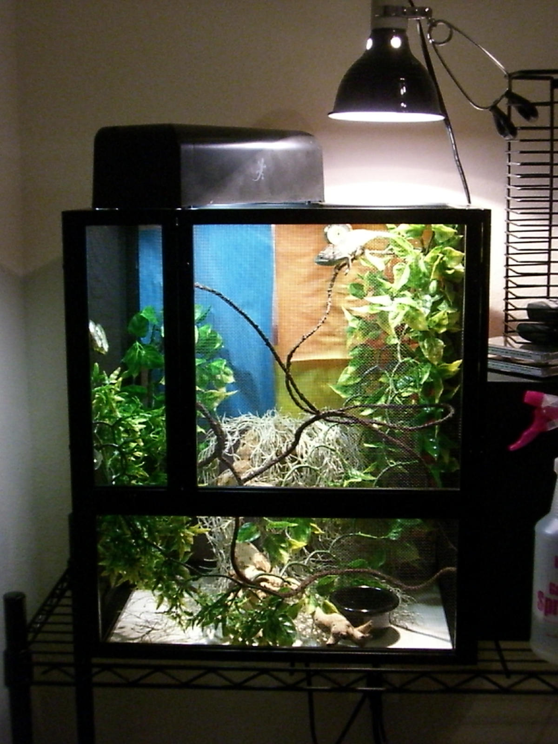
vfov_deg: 34.9
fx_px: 1182
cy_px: 372
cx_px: 279
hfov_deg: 26.6
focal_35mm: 55
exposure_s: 1/100
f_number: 3.3
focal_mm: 9
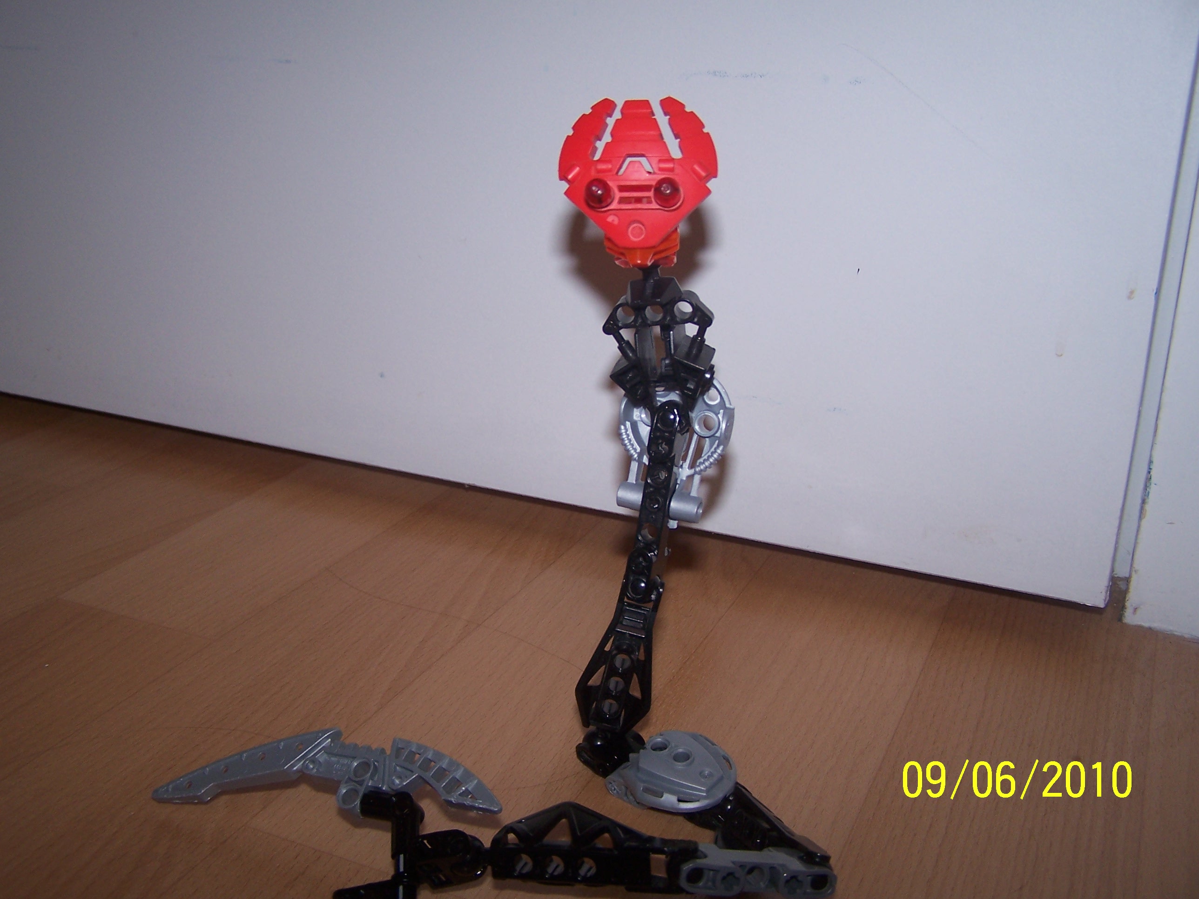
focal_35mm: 38
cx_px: 600
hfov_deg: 49.0
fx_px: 1316
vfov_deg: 37.7
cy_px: 450
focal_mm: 6.3
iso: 80
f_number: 2.8
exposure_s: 1/60
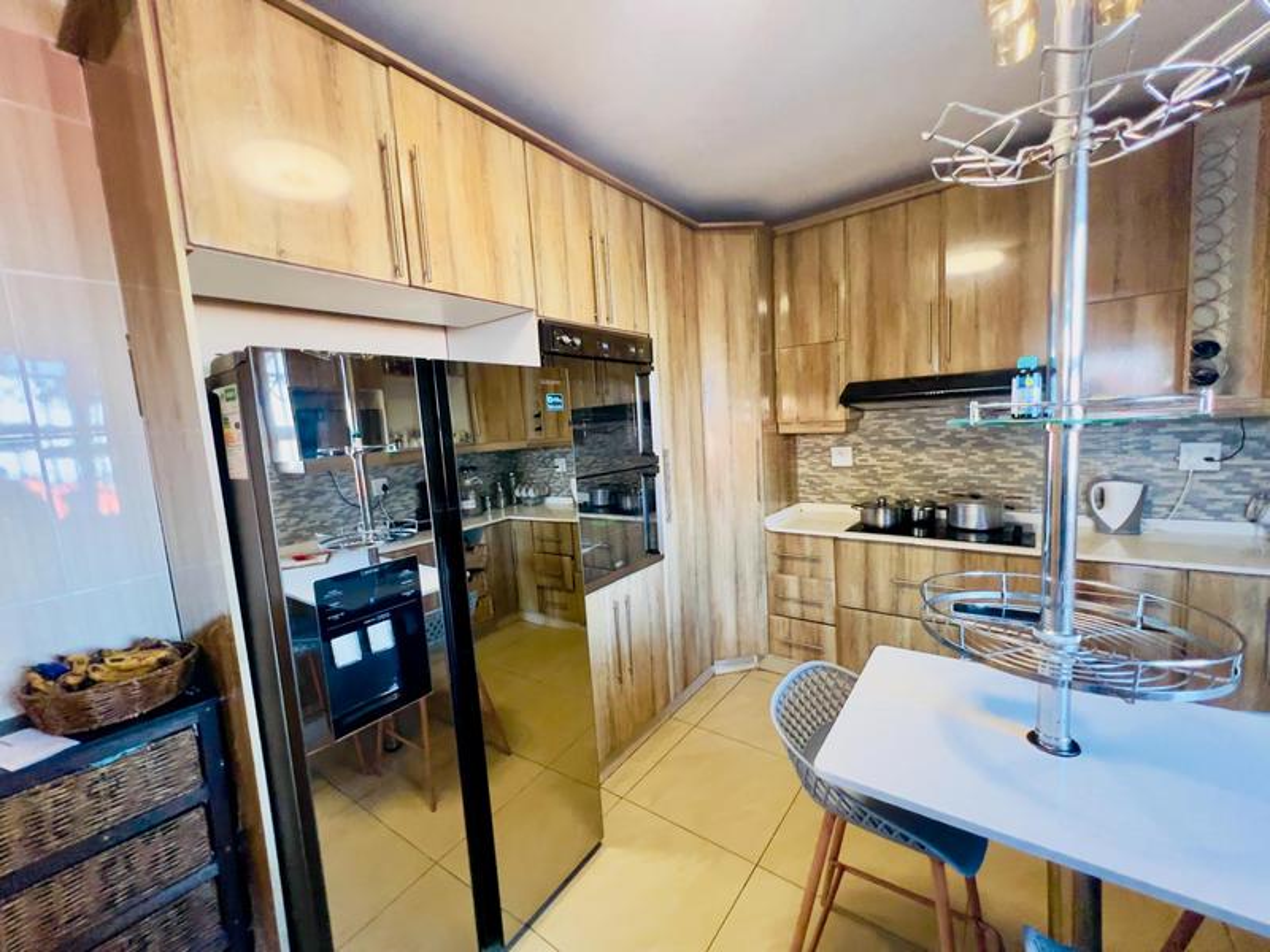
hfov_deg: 106.2
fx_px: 477
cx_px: 635
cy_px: 476
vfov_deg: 89.9
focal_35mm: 13
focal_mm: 1.57
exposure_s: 1/50
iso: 640
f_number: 1.8
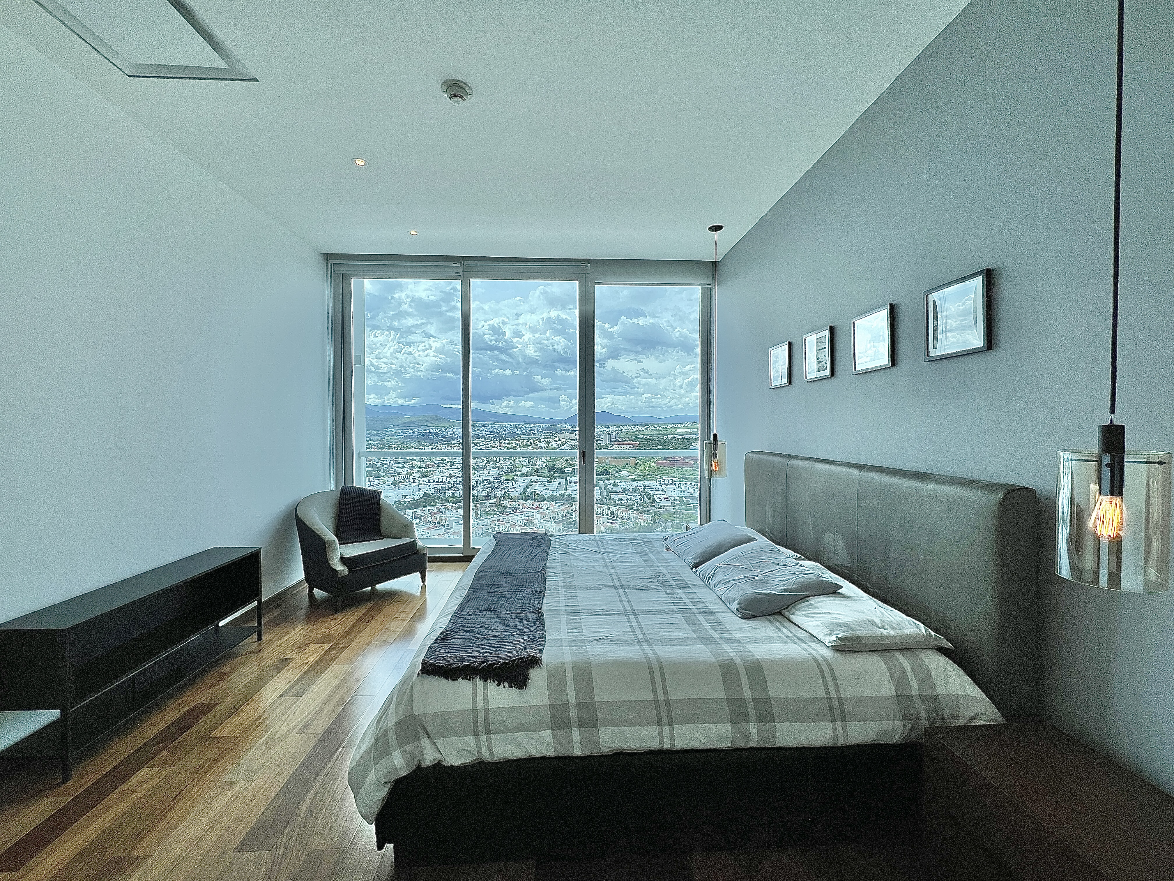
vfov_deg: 89.9
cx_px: 587
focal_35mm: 13
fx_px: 441
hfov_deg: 106.2
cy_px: 440
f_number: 1.8
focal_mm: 1.57
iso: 32
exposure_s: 1/1325
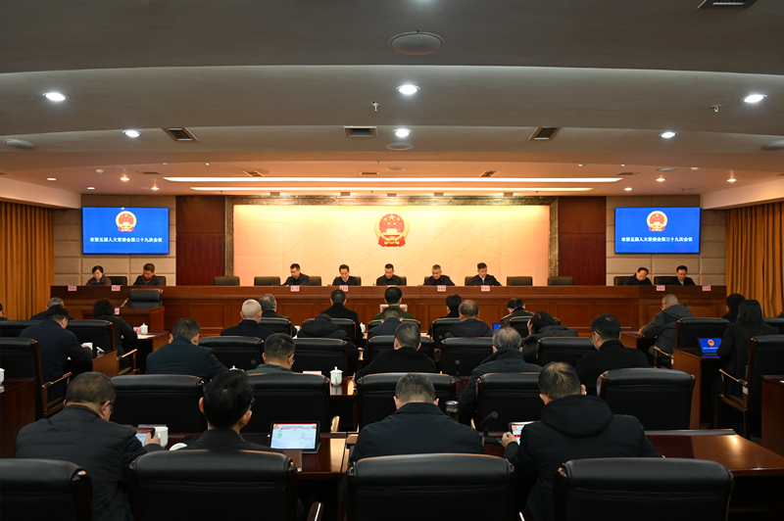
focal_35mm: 30
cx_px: 392
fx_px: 664
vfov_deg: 42.9
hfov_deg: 61.1
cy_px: 260
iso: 2500
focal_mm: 30.5
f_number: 4.5
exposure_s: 1/125
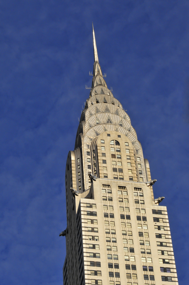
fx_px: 829
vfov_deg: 19.5
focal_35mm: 105
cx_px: 94
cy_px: 142
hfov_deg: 13.0
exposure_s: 1/320
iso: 400
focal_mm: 70
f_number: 22
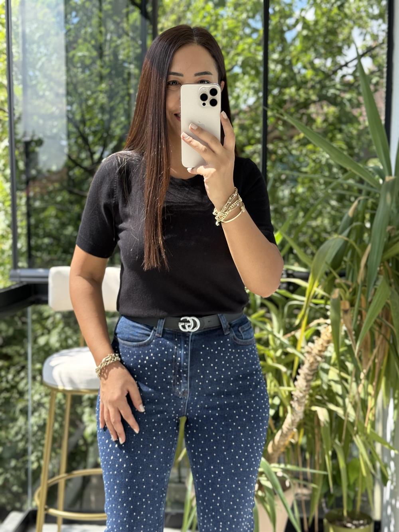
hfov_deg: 30.3
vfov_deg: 39.7
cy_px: 266
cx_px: 200
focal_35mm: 48
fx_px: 738
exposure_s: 1/641
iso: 80
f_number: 1.78
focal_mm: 6.76
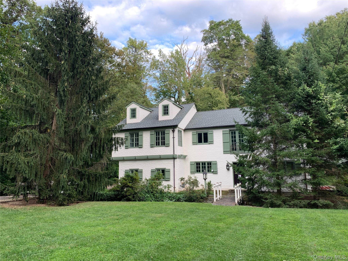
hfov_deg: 67.3
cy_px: 130
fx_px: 261
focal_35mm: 26
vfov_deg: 53.1
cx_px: 174
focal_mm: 4.25
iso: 25
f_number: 1.8
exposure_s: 1/130
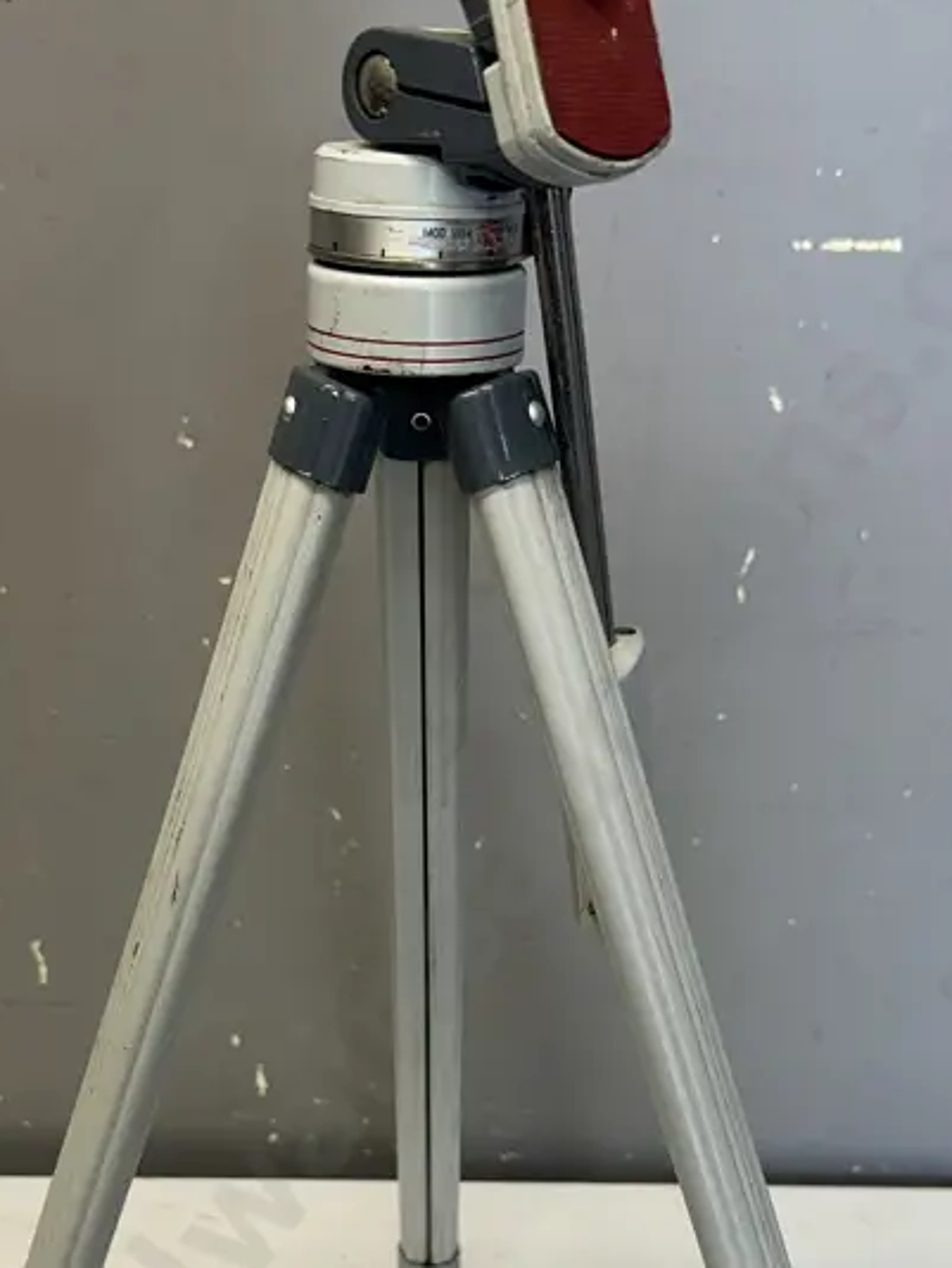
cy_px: 964
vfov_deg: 40.0
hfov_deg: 31.5
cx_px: 437
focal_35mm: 46
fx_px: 1685
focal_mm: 6.86
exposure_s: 1/100
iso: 80
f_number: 1.78
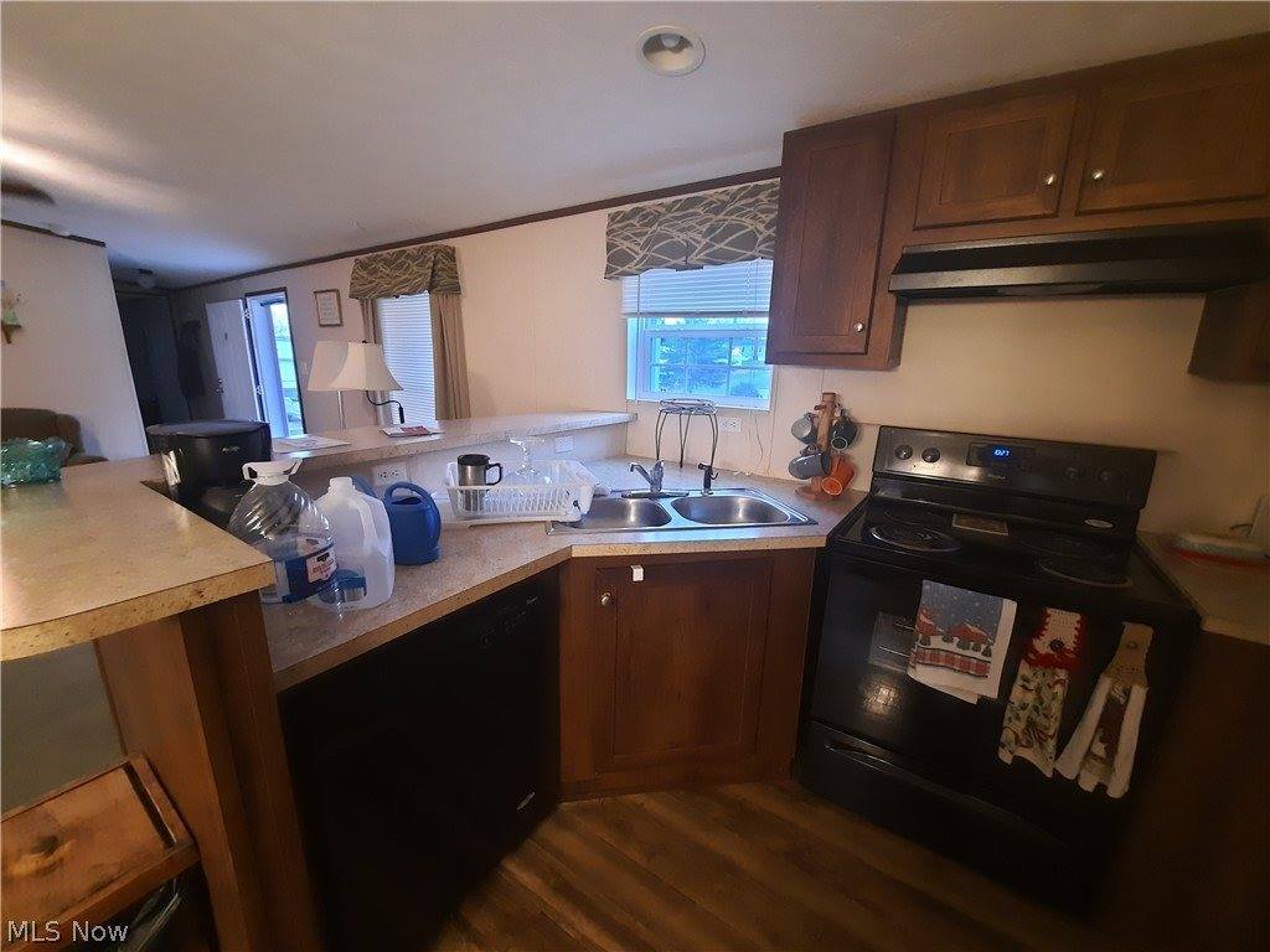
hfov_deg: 106.2
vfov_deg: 89.9
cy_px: 476
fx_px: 477
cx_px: 635
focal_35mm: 13
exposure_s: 1/20
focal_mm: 1.74
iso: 400
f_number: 2.2
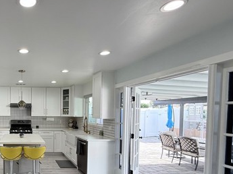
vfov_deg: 51.7
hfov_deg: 58.6
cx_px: 28
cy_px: 120
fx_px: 175
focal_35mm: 26
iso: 80
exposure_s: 1/120
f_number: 2.2
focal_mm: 2.22
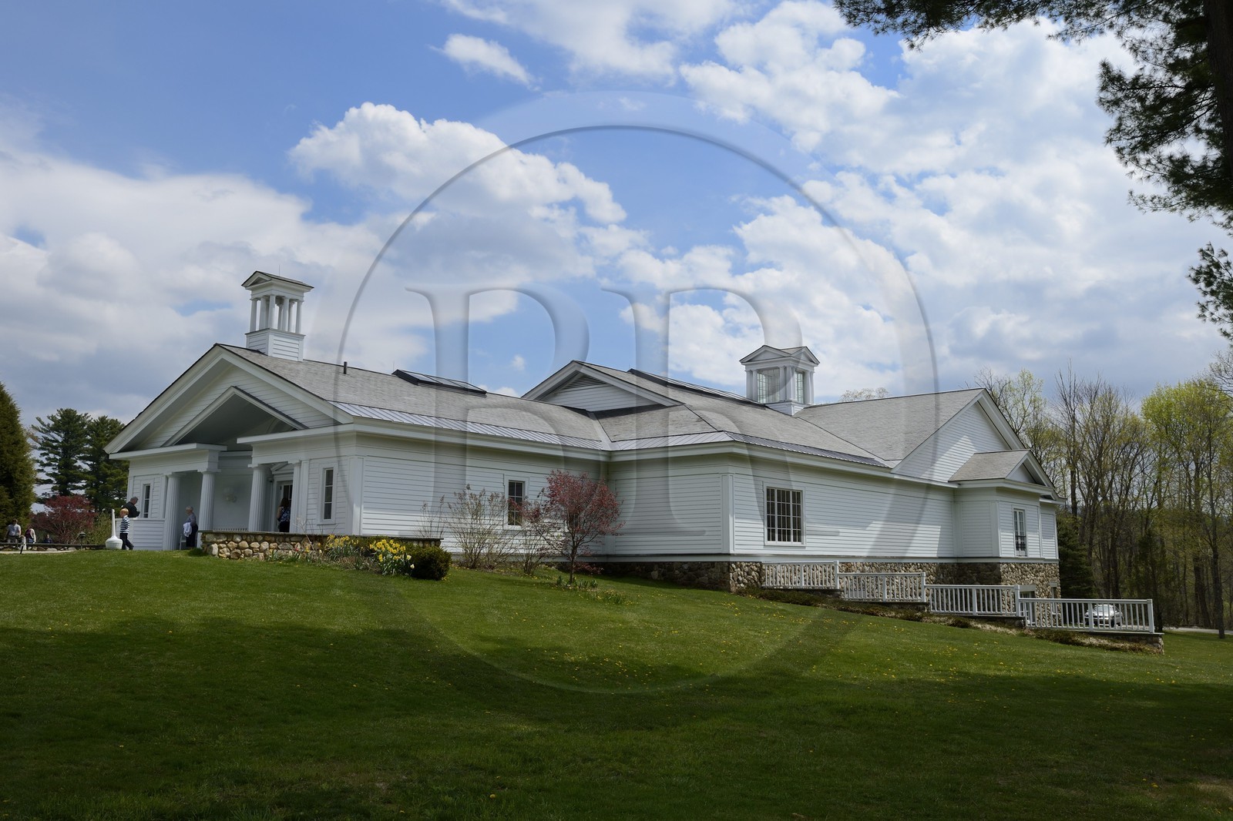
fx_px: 993
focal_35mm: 29
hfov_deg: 63.7
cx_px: 616
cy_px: 410
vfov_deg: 44.9
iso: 200
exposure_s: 1/250
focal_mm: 29
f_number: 14
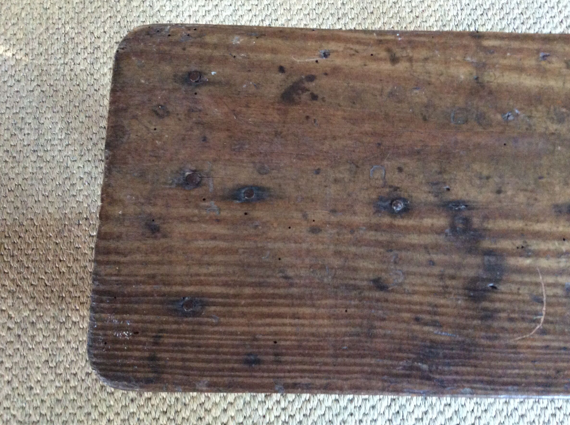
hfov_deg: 52.7
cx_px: 304
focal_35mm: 35
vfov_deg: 40.6
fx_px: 575
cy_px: 204
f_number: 2.4
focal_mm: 3.3
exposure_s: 1/25
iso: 250
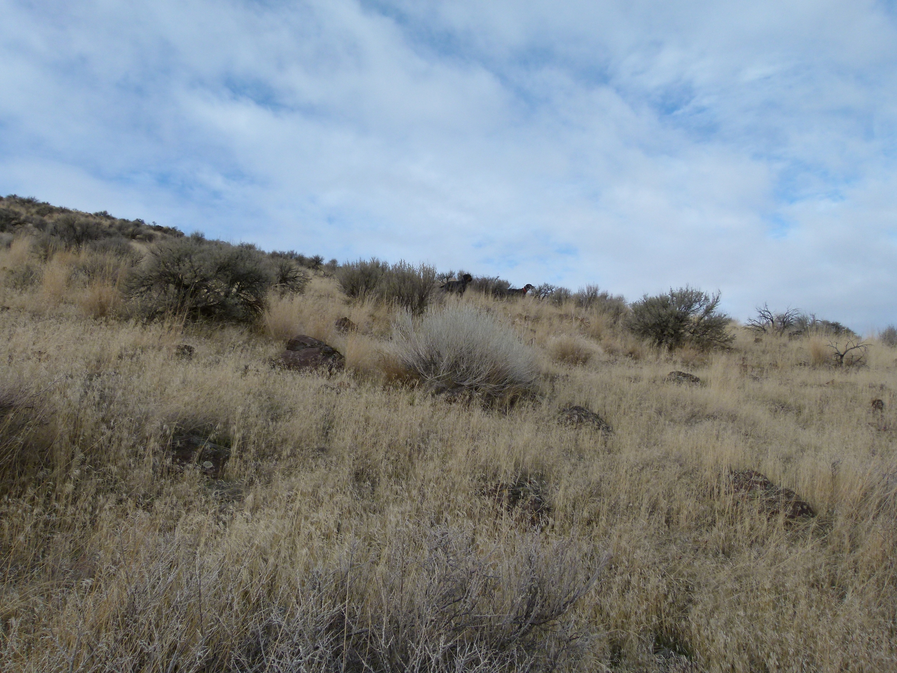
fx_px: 648
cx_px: 448
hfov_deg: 69.4
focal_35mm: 25
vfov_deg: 54.9
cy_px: 336
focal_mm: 4.5
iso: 100
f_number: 4
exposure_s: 1/800
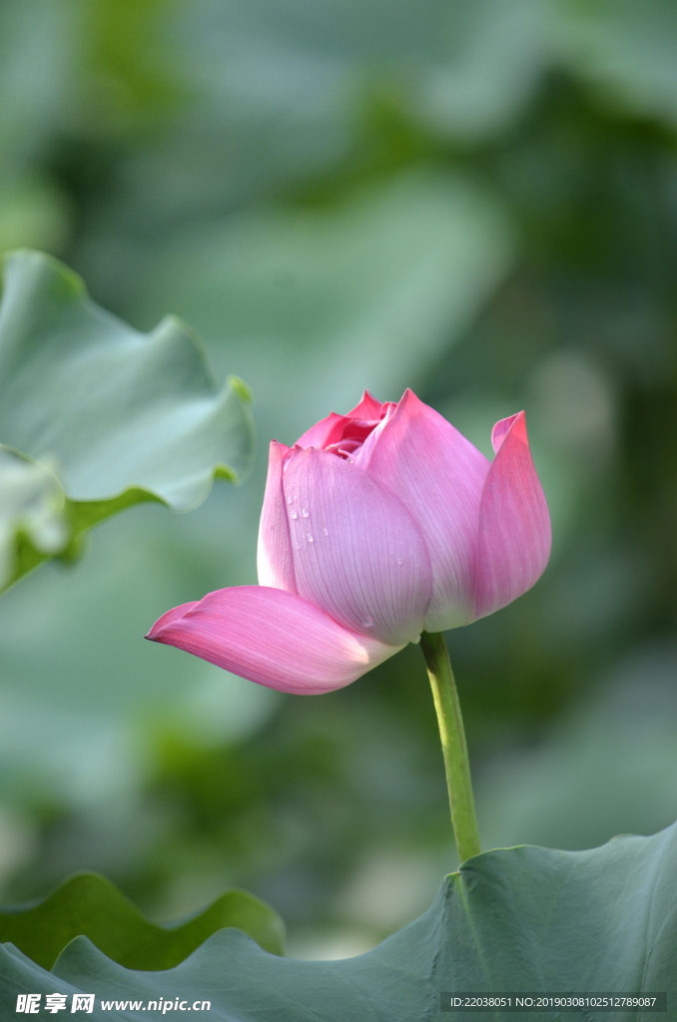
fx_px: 11053
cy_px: 511
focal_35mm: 390
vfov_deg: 5.3
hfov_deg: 3.5
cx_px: 338
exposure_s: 1/160
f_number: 5.6
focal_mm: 260
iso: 400
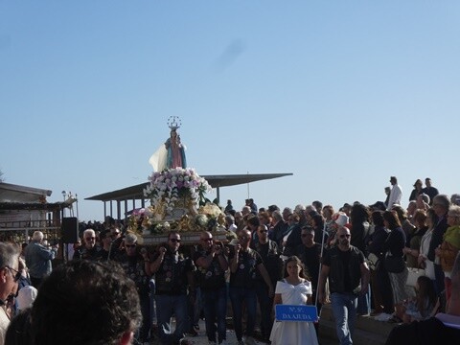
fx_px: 1196
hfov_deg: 21.8
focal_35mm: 90
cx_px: 230
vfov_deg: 16.4
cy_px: 172
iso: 80
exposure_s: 1/640
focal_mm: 16.1
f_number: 4.9
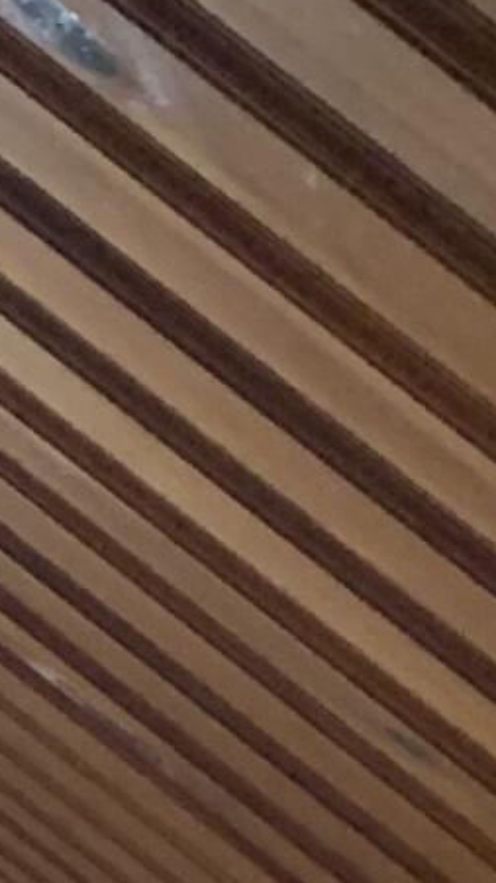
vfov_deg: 10.4
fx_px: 4421
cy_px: 1839
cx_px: -1574
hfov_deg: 5.5
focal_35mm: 189
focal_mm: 4.25
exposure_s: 1/60
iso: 320
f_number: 1.8
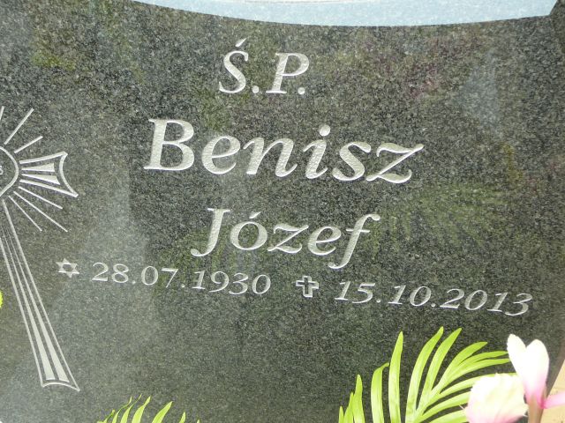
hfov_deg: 40.4
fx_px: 767
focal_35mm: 47
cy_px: 212
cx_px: 282
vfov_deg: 30.9
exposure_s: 1/100
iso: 80
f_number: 3.3
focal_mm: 7
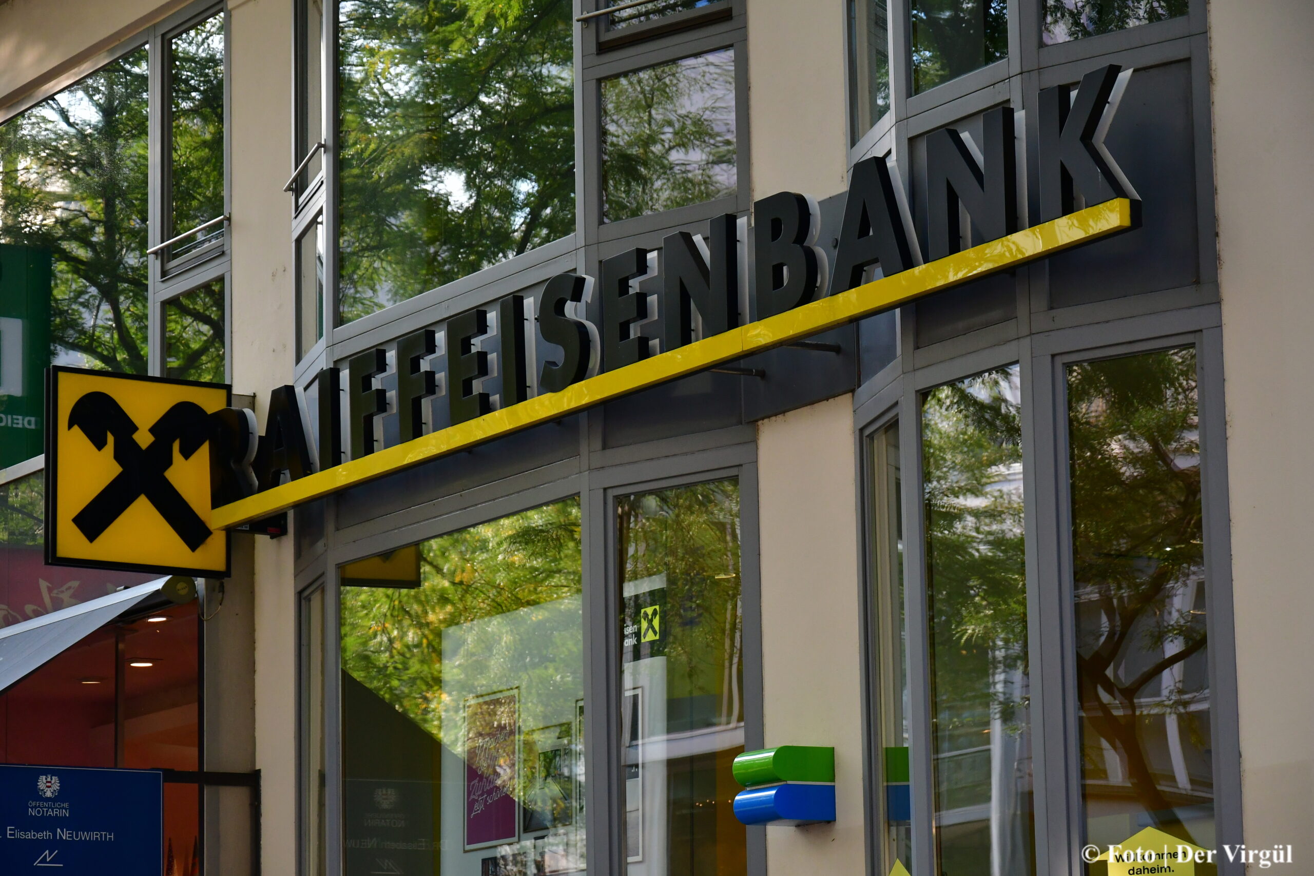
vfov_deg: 12.2
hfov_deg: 18.3
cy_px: 438
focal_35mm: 112
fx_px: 4088
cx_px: 657
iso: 1000
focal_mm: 75
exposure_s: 1/800
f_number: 5.3
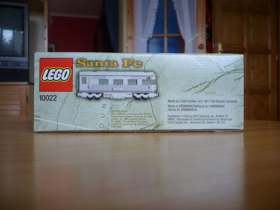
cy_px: 105
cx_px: 140
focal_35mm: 35
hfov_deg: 52.6
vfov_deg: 40.7
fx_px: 283
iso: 100
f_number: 2.8
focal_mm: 5.8
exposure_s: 1/40
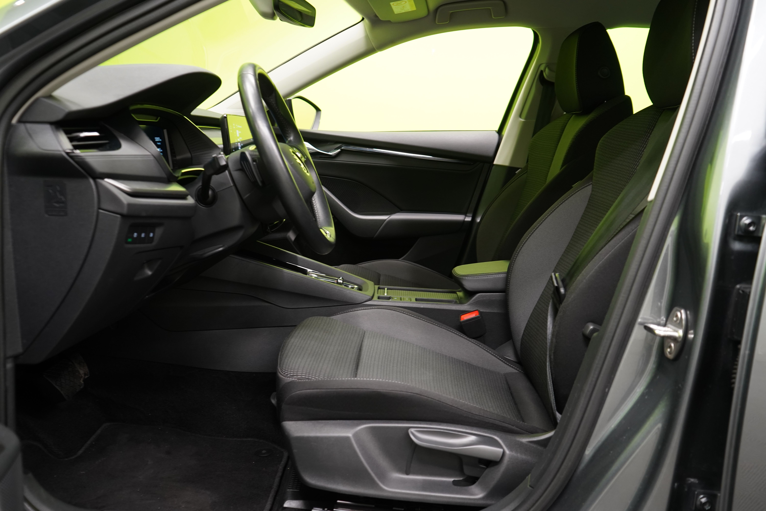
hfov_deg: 60.3
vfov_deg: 42.3
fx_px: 660
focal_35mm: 31
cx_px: 383
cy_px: 256
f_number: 5
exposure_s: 1/20
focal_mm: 31
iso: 1250
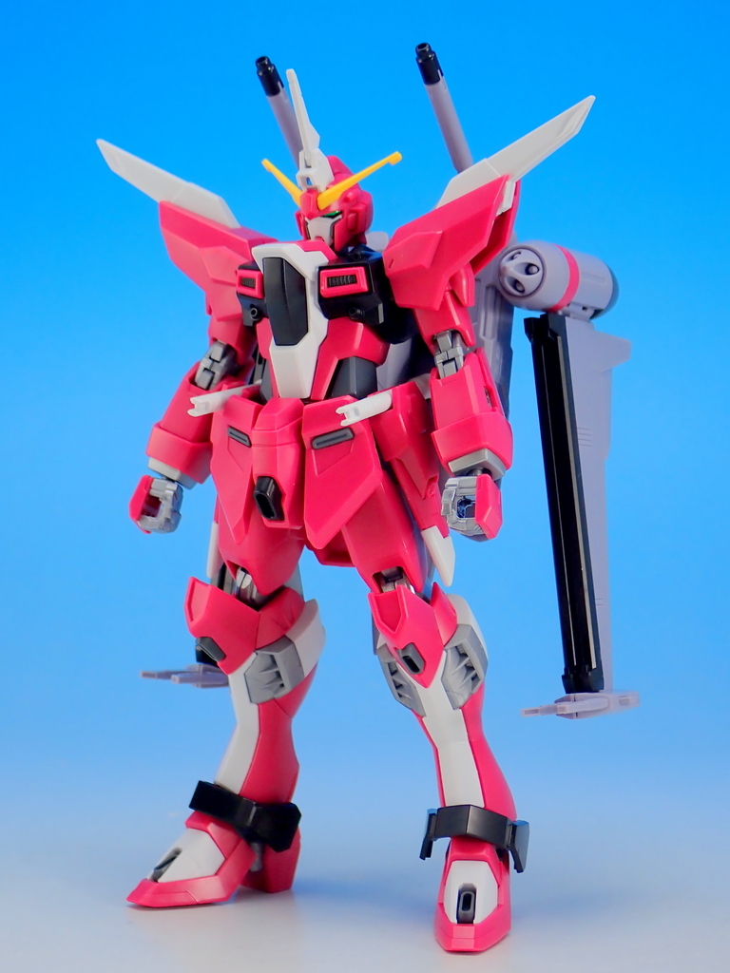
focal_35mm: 82
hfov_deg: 18.0
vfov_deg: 23.8
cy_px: 486
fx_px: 2306
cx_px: 365
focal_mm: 14.62
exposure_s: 1/15
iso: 100
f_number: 4.3
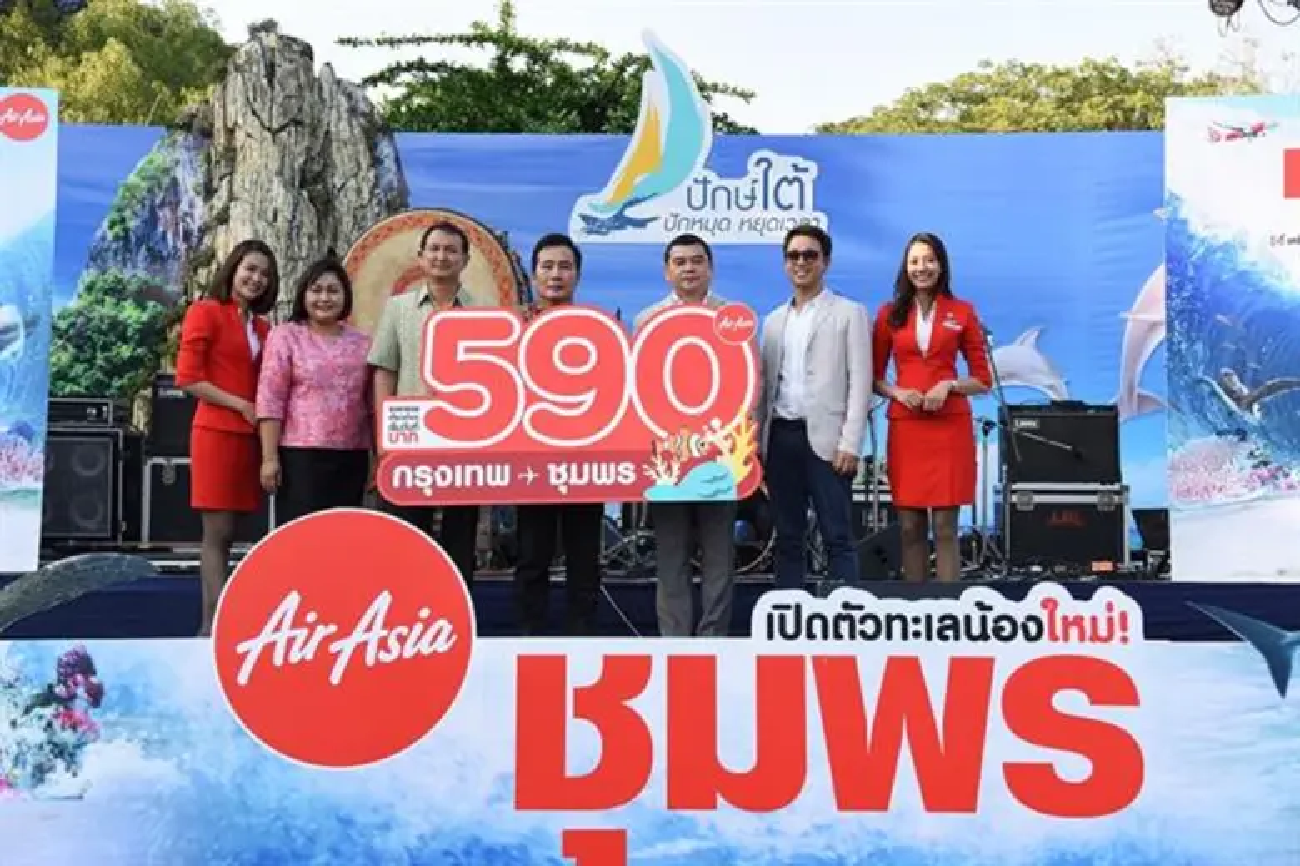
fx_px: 1733
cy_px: 433
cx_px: 650
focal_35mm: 48
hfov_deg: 41.1
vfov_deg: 28.1
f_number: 5
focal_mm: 48
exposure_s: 1/320
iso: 280
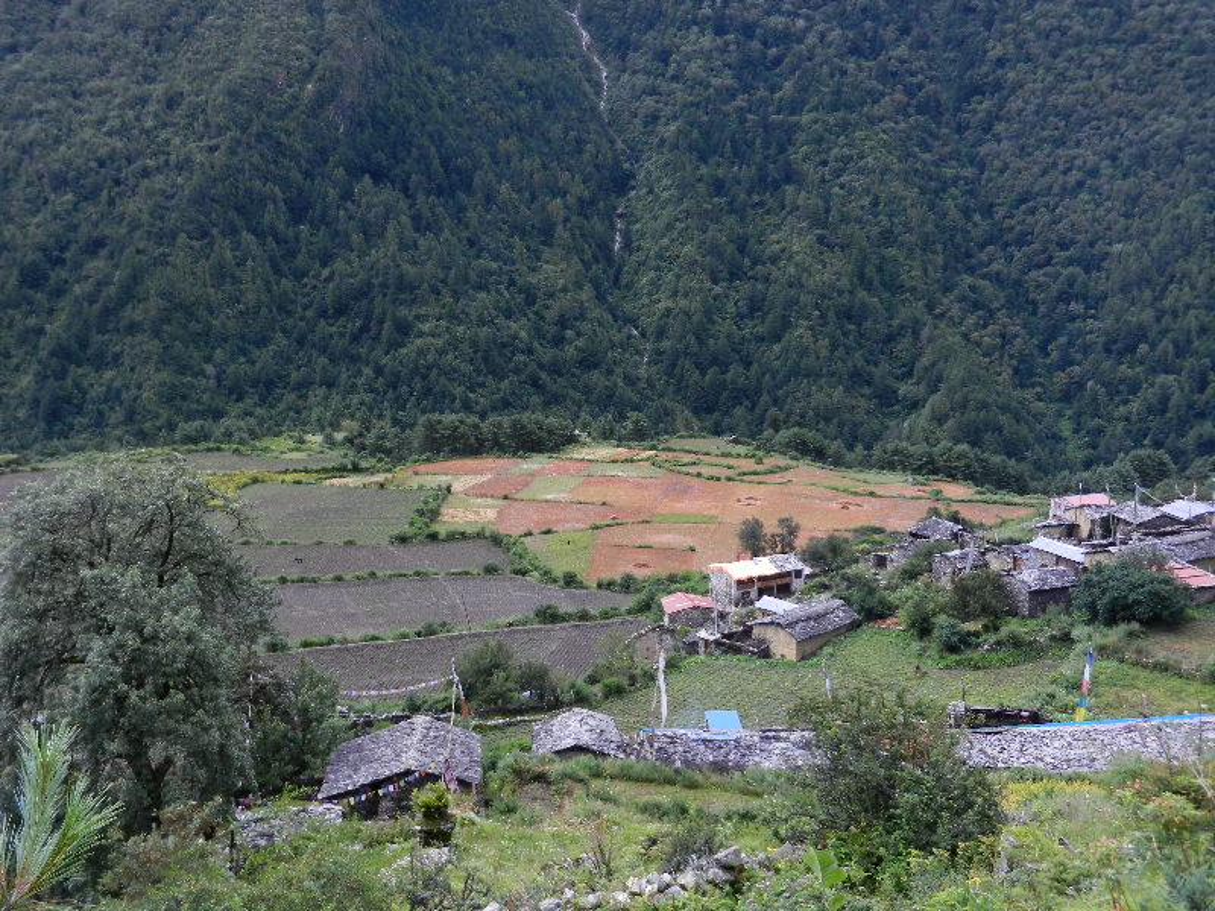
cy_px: 456
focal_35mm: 33
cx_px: 608
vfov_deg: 42.9
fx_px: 1158
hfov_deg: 55.4
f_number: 3.8
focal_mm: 5.9
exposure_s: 1/320
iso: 160
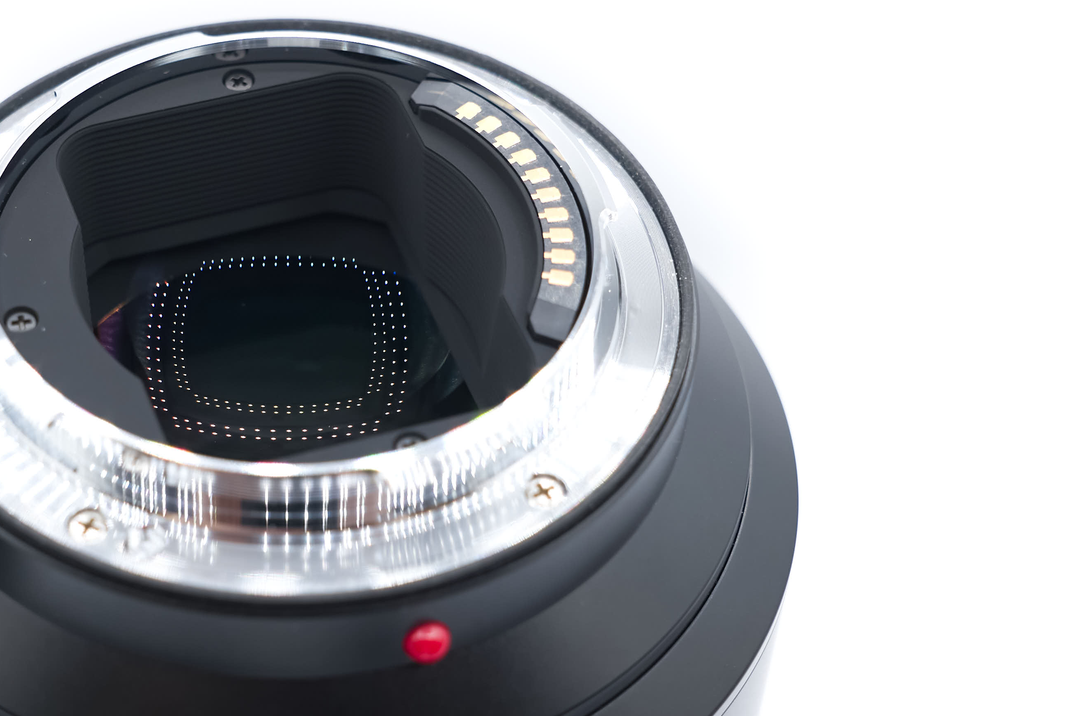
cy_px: 431
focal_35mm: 94
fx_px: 2804
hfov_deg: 21.5
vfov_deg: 14.5
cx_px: 303
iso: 500
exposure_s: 1/200
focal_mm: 41
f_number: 6.3
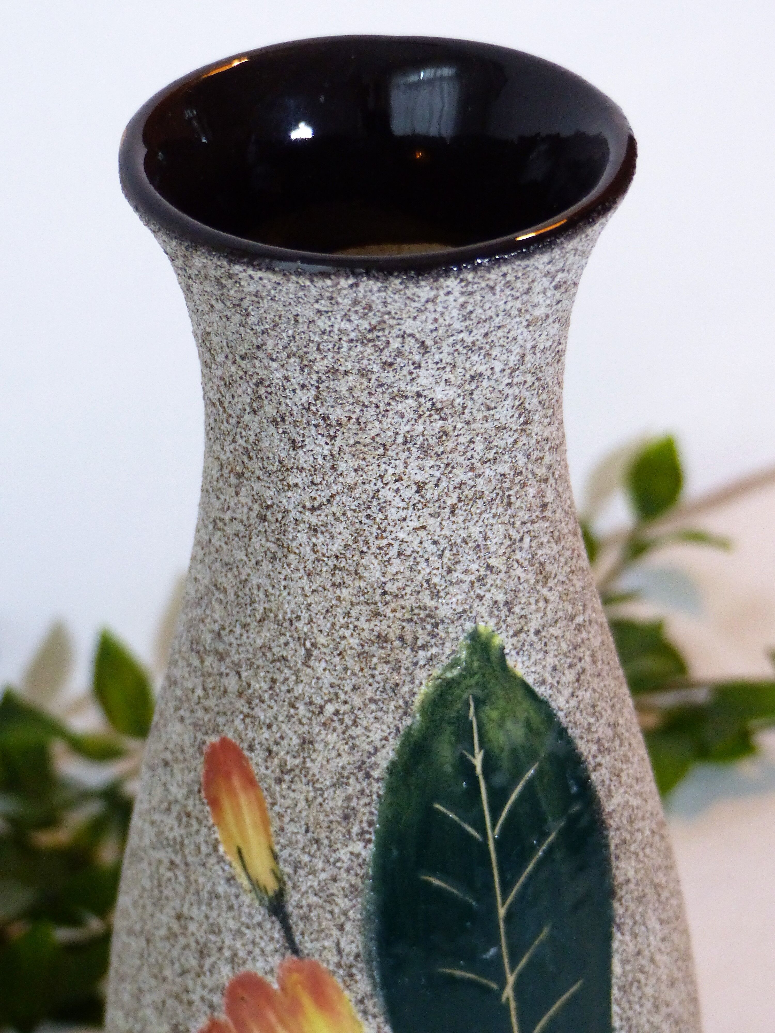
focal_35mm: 176
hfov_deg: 8.4
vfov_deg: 11.2
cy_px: 516
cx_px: 388
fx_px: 5254
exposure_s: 1/40
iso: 400
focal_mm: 28.7
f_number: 2.8
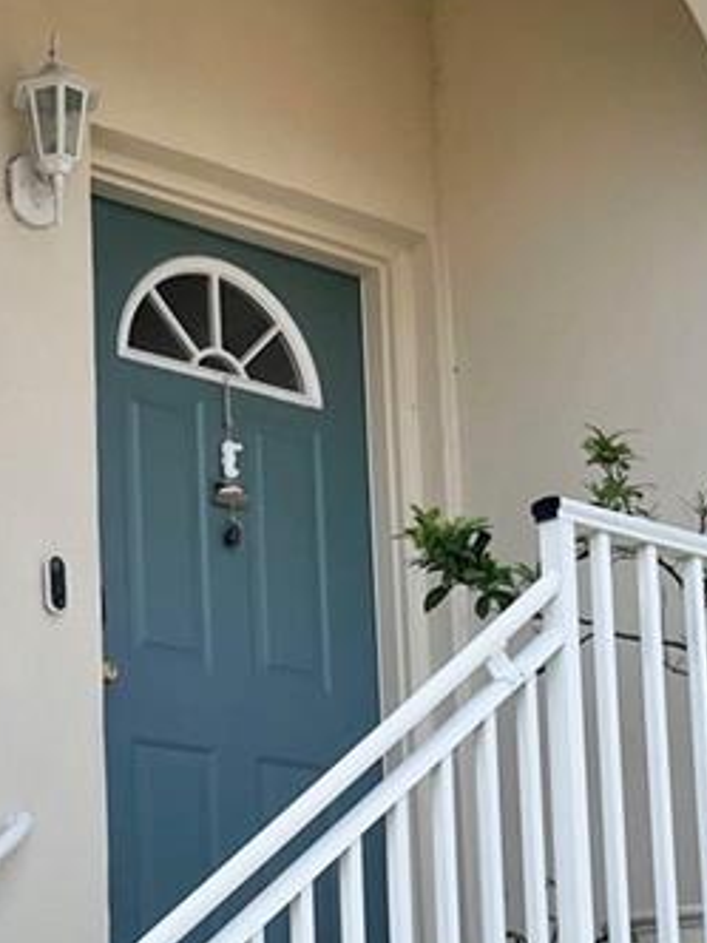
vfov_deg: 20.5
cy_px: 812
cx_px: 114
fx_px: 2560
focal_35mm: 94
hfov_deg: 15.6
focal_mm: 5.1
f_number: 1.6
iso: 32
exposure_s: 1/1553
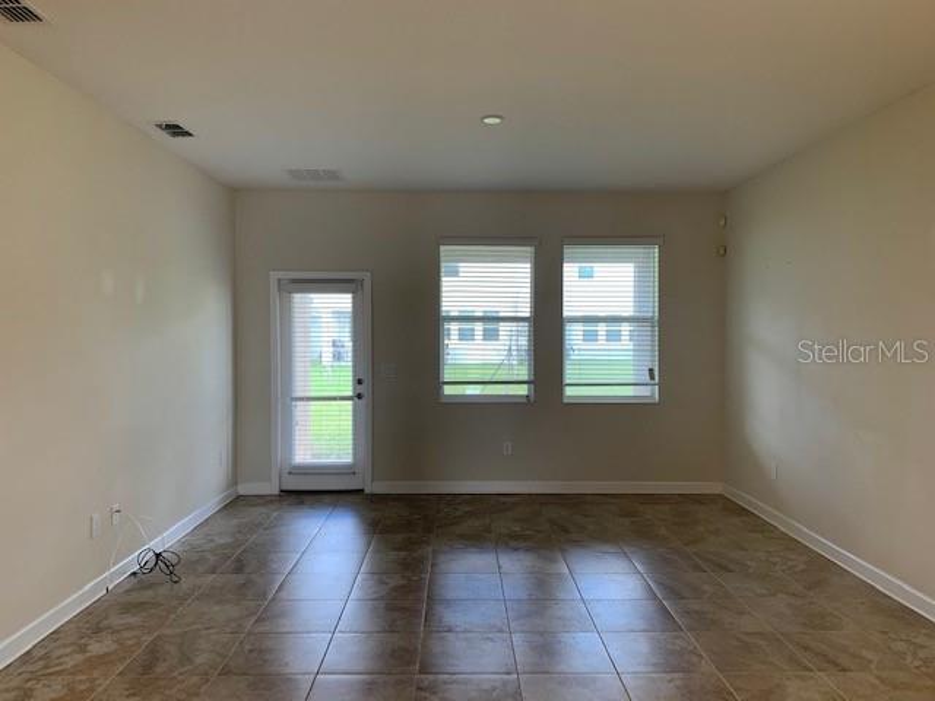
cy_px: 350
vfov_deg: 53.1
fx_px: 702
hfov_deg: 67.3
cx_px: 468
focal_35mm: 26
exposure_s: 1/60
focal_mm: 4.25
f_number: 1.8
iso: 50
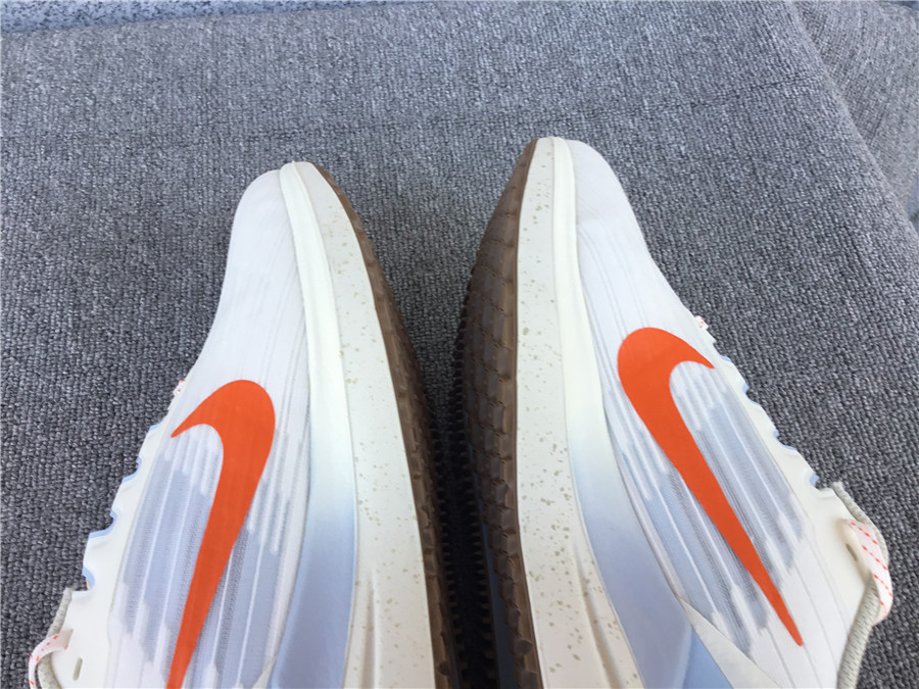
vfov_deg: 45.4
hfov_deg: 58.4
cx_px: 460
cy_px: 344
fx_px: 823
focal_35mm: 31
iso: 25
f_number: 2.4
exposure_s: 1/130
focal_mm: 3.3
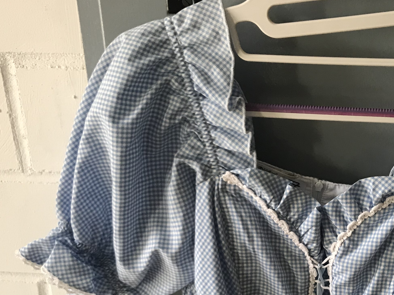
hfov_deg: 32.4
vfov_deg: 24.6
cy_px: 261
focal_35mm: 58
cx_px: 311
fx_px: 660
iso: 25
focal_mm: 3.99
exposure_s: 1/33
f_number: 1.8
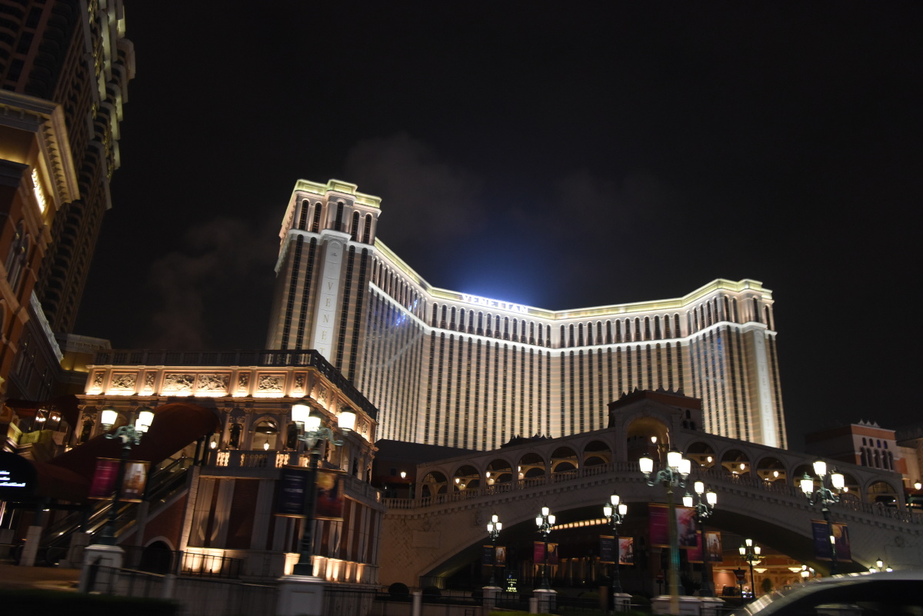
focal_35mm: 29
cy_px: 308
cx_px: 462
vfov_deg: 45.0
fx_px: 744
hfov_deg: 63.6
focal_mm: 29
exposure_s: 1/30
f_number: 5.6
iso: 3200
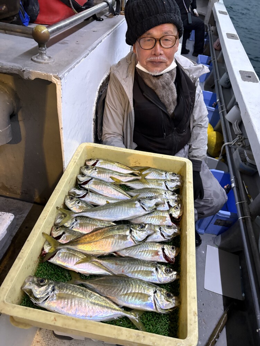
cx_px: 130
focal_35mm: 26
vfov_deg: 67.3
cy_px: 173
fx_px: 260
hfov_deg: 53.1
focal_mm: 5.96
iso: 500
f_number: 1.6
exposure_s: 1/60
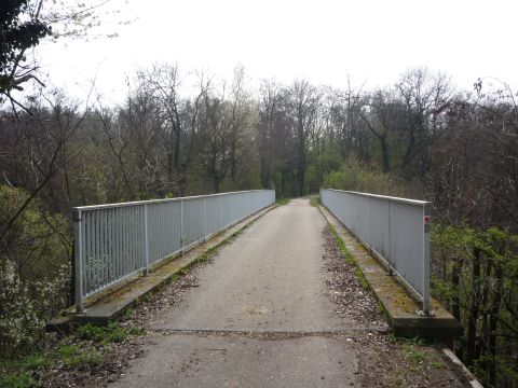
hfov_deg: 56.8
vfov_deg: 44.2
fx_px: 479
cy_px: 194
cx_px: 259
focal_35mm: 32
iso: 100
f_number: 5
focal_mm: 5.2
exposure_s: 1/400
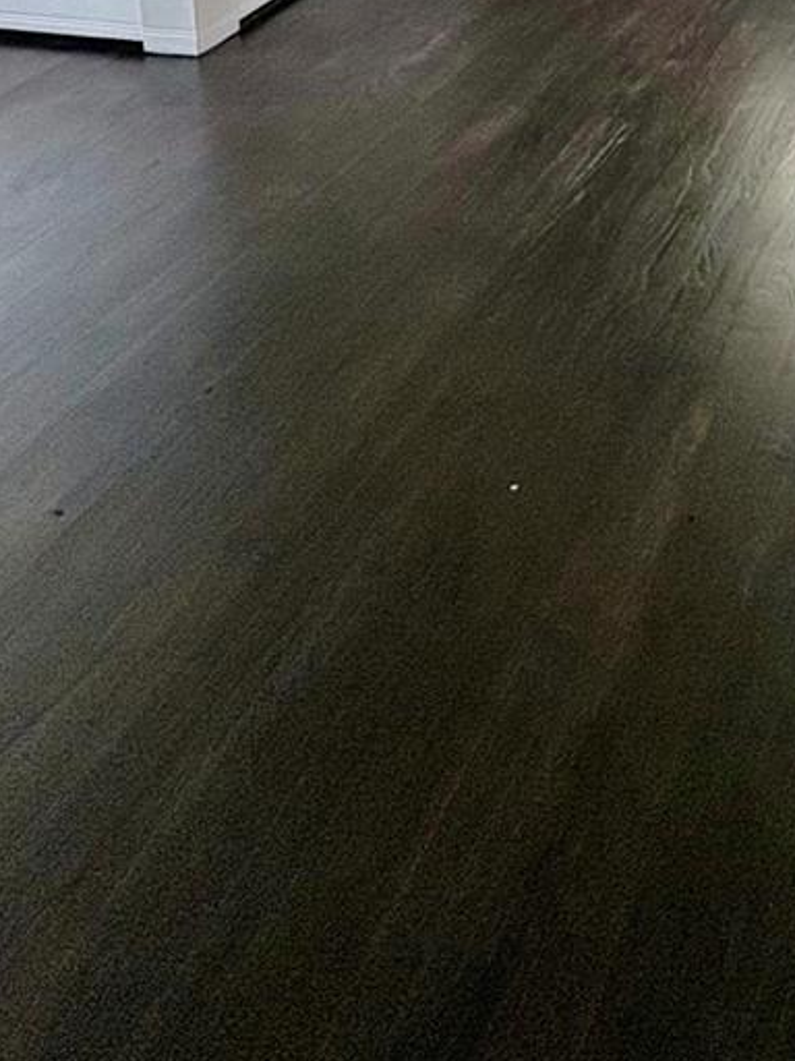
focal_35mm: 42
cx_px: 888
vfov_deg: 32.3
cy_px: -356
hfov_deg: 30.5
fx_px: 1286
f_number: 2.2
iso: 200
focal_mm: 2.22
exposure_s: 1/99
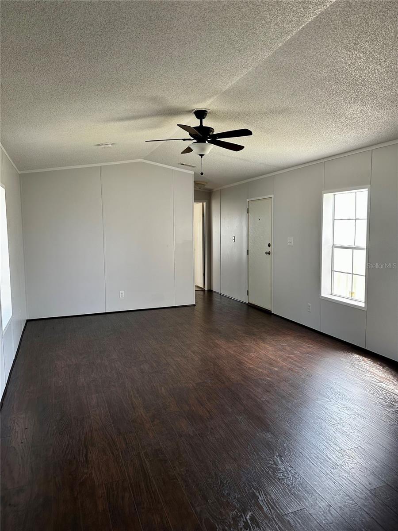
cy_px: 266
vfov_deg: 71.6
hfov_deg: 56.8
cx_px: 199
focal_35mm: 24
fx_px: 368
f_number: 1.78
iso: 125
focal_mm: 6.86
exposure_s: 1/121
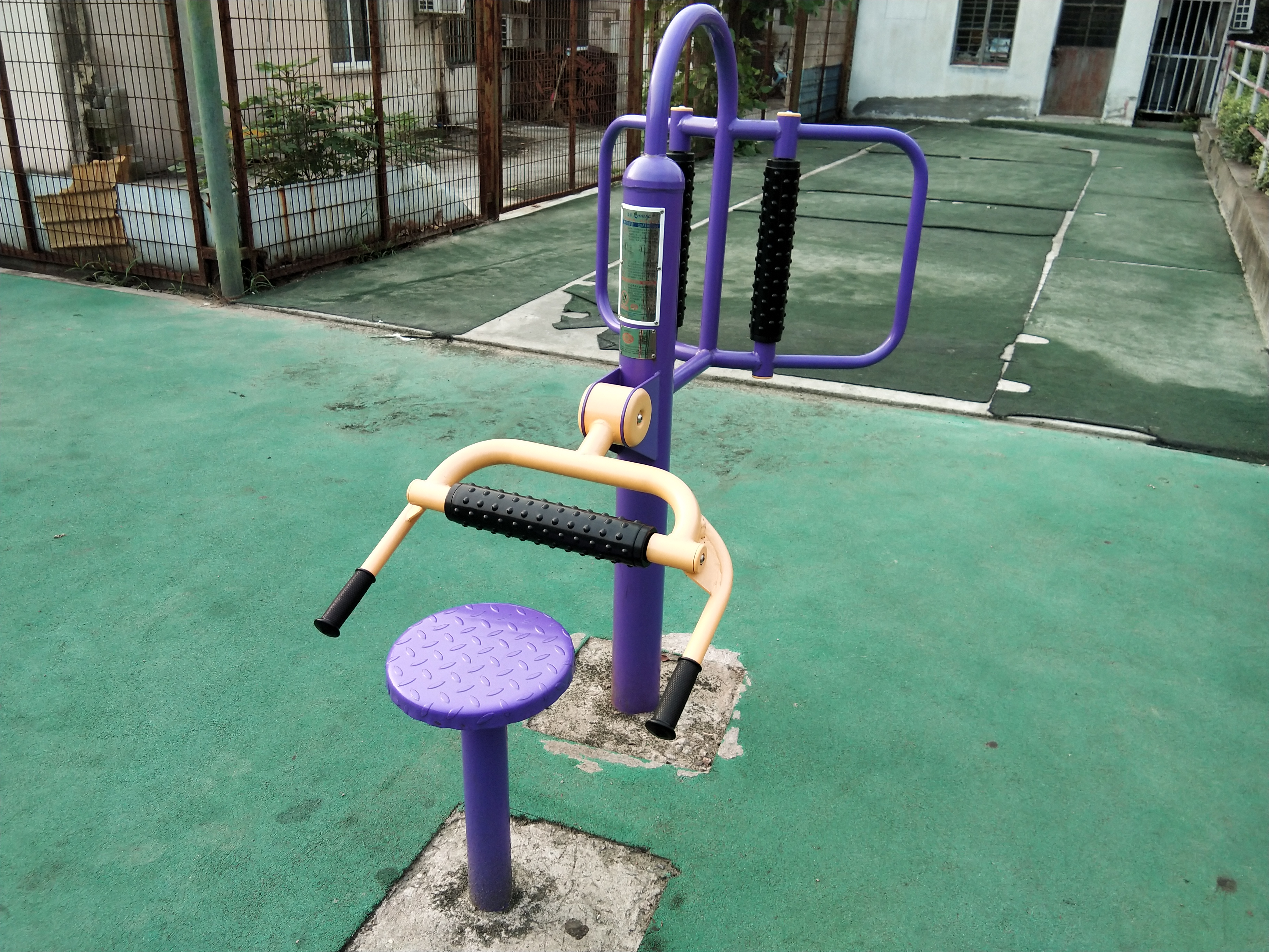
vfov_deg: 45.4
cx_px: 634
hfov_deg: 58.4
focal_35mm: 31
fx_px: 1136
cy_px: 476
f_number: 2.2
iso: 50
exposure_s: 1/272
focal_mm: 3.69
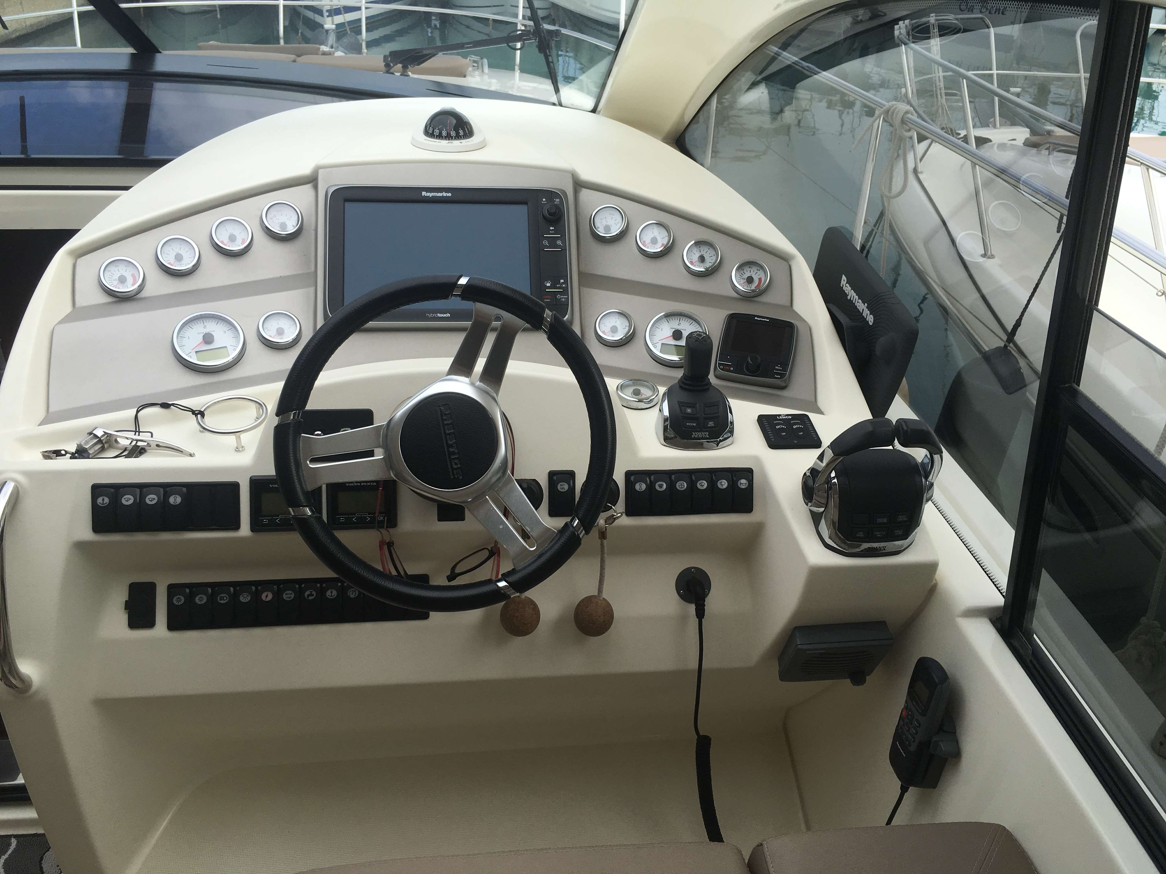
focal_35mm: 29
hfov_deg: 61.7
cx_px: 583
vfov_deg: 48.2
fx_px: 977
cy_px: 437
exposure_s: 1/1115
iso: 25
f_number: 2.2
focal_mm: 4.15
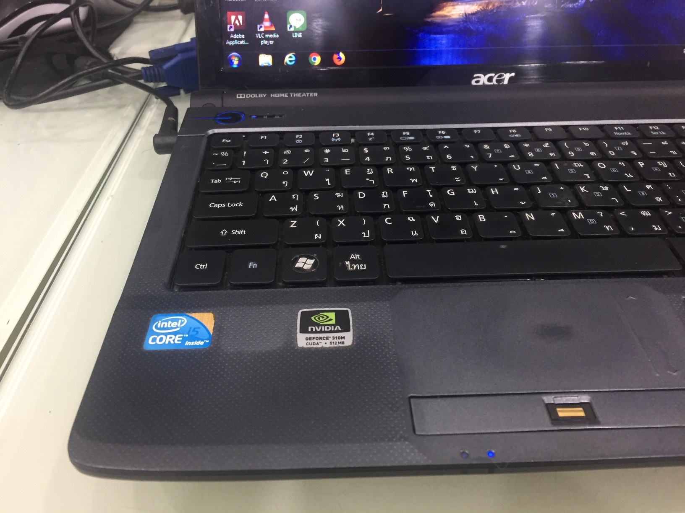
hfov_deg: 61.7
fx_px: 574
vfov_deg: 48.2
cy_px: 256
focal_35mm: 29
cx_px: 342
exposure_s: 1/33
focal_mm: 4.15
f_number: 2.2
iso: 160
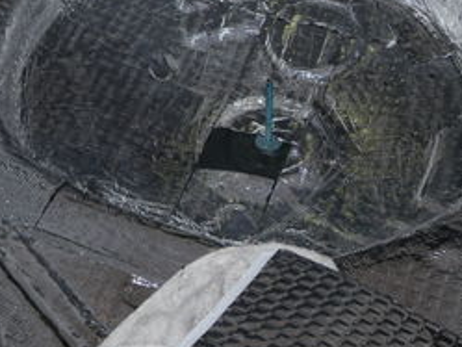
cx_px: 89
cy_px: 39
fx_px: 1202
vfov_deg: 16.2
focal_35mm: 90
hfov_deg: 21.5
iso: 80
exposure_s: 1/45
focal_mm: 6.3
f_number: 3.5
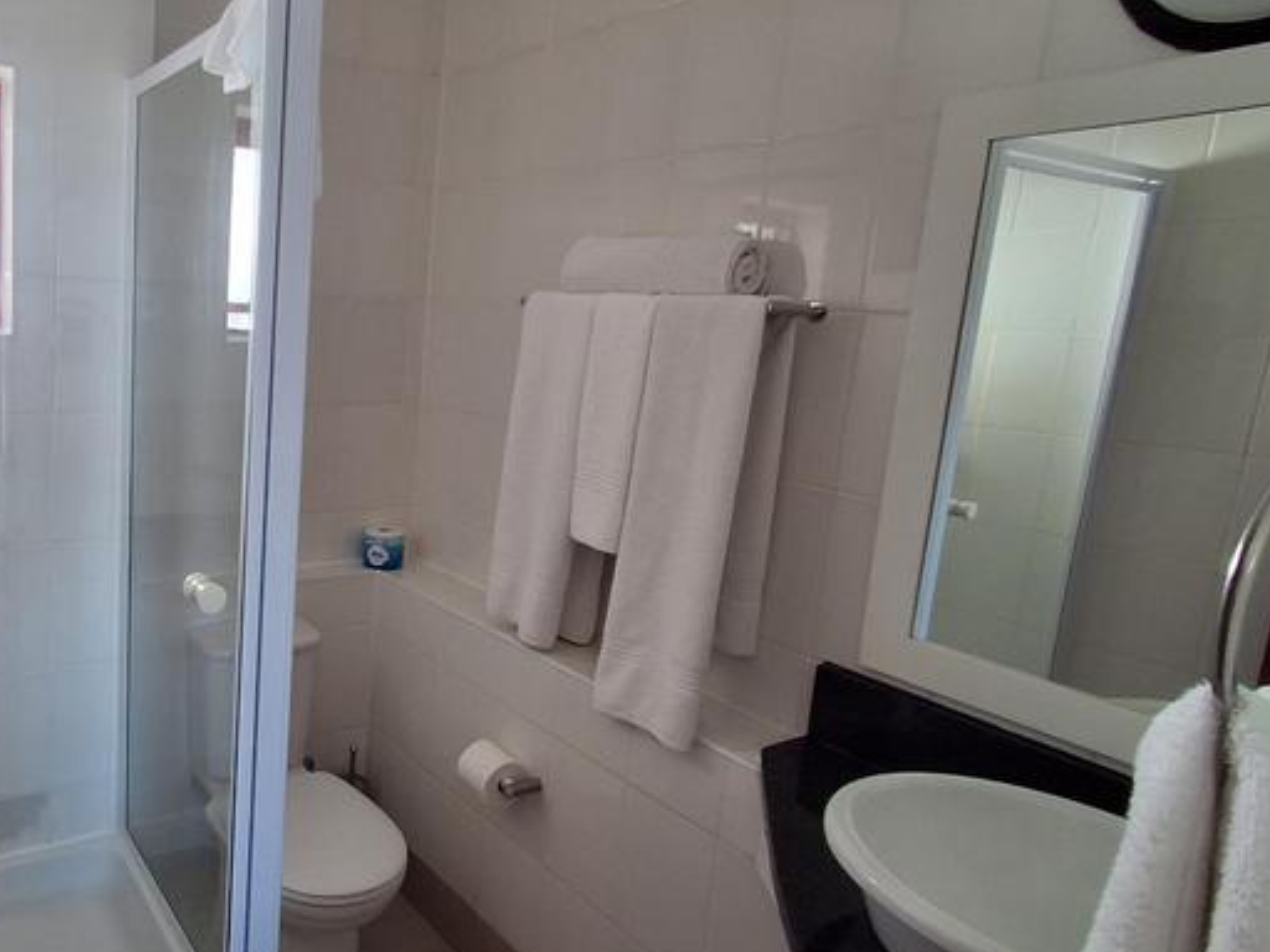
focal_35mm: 25
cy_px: 424
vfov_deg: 54.8
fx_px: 917
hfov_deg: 64.2
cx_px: 283
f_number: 2.2
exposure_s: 1/50
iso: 50
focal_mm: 1.64
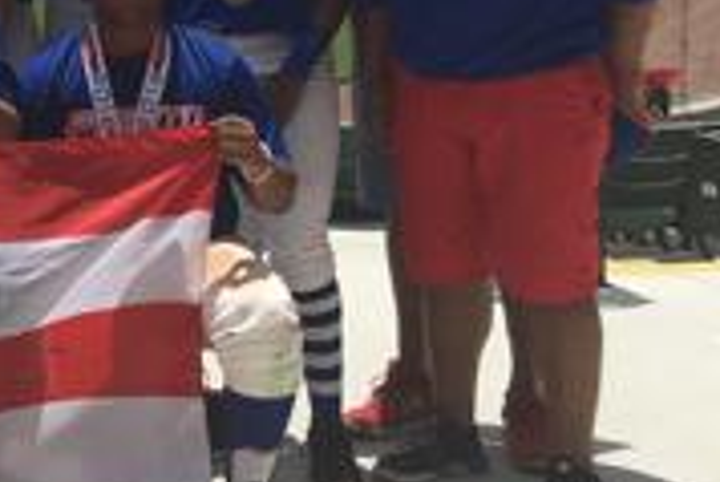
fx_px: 1861
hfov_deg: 19.2
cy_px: -16
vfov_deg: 14.5
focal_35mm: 93
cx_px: -360
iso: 25
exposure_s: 1/2747
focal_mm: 4.15
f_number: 2.2
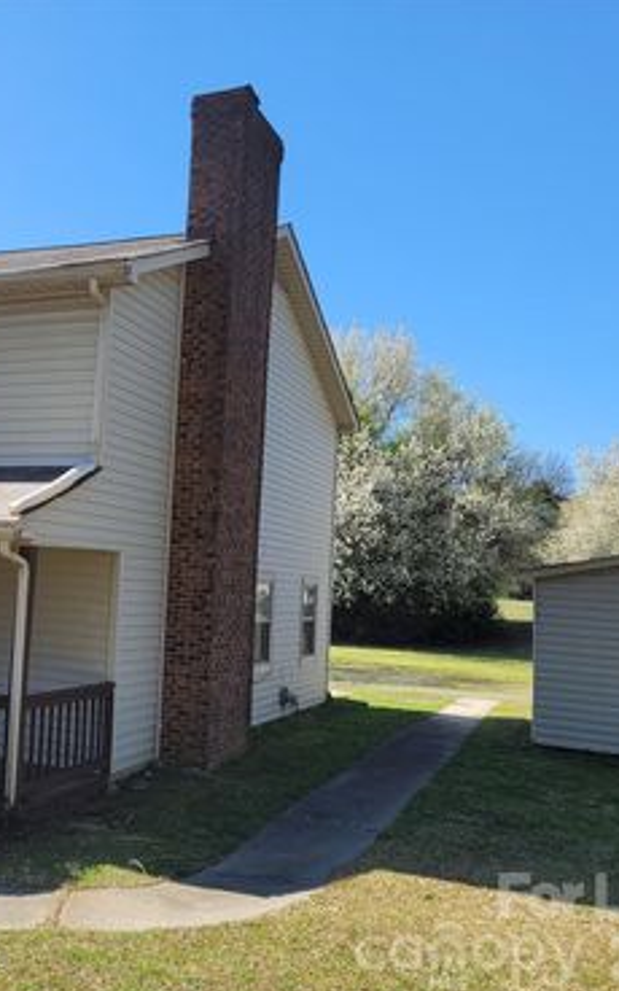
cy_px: 497
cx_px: 78
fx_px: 972
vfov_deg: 54.0
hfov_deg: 33.7
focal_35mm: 36
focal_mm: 7
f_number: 1.8
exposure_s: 1/590
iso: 20
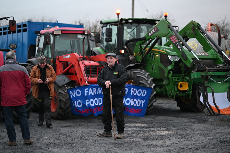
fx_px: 543
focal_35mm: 85
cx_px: 115
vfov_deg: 16.1
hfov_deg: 23.9
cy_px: 76
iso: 2000
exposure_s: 1/640
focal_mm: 85
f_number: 1.8
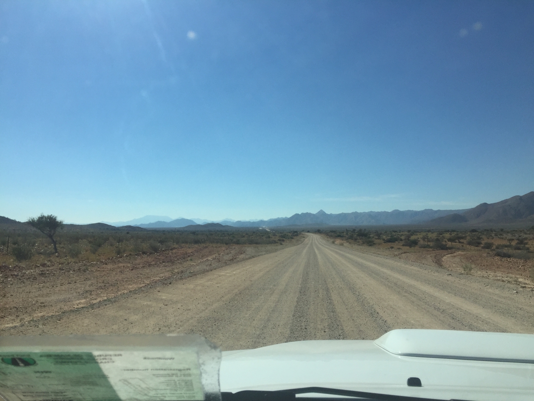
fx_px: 447
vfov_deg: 48.2
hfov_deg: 61.7
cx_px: 267
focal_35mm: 29
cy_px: 200
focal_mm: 4.15
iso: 32
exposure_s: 1/4950
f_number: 2.2
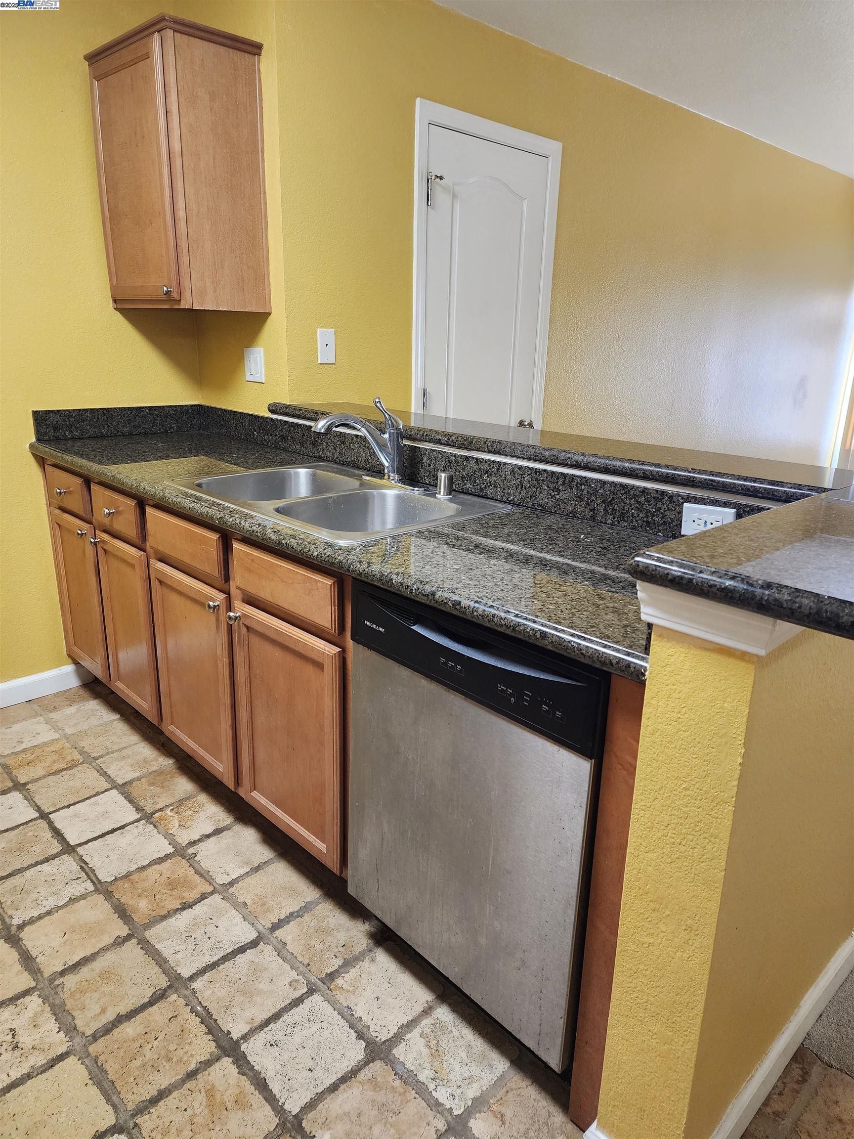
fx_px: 757
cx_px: 427
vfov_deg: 73.9
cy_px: 570
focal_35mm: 23
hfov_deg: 58.9
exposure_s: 1/120
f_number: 1.8
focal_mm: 6.4
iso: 400
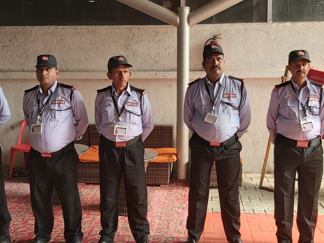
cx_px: 178
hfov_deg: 47.8
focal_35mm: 39
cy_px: 104
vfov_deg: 36.8
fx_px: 365
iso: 64
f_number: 1.7
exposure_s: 1/149
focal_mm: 3.92
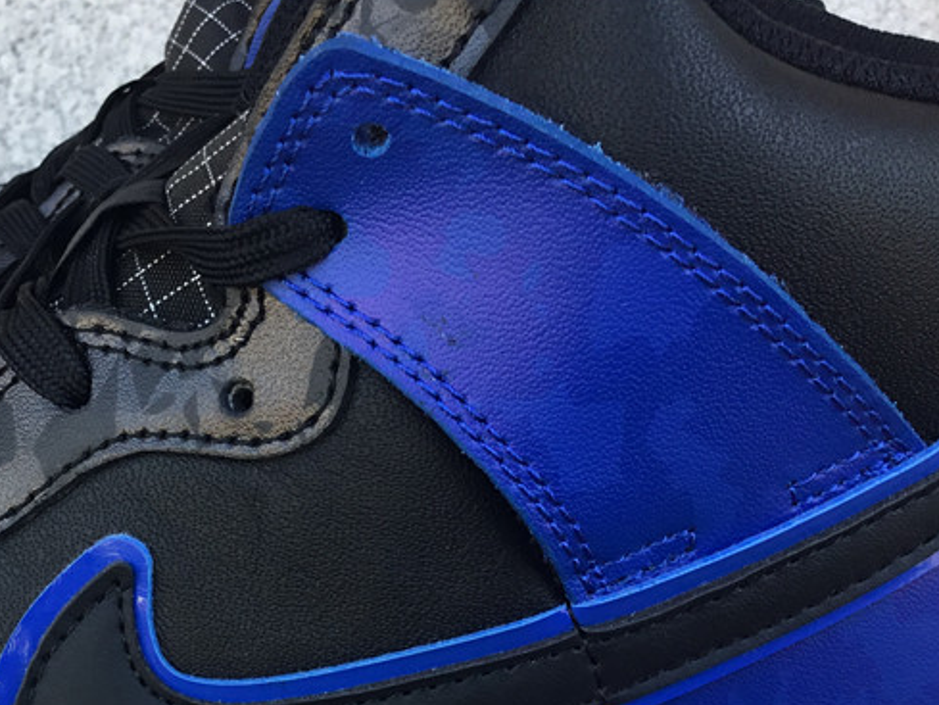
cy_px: 641
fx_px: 1547
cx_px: 209
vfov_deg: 24.9
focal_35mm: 57
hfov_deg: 33.0
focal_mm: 3.3
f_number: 2.4
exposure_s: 1/100
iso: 32
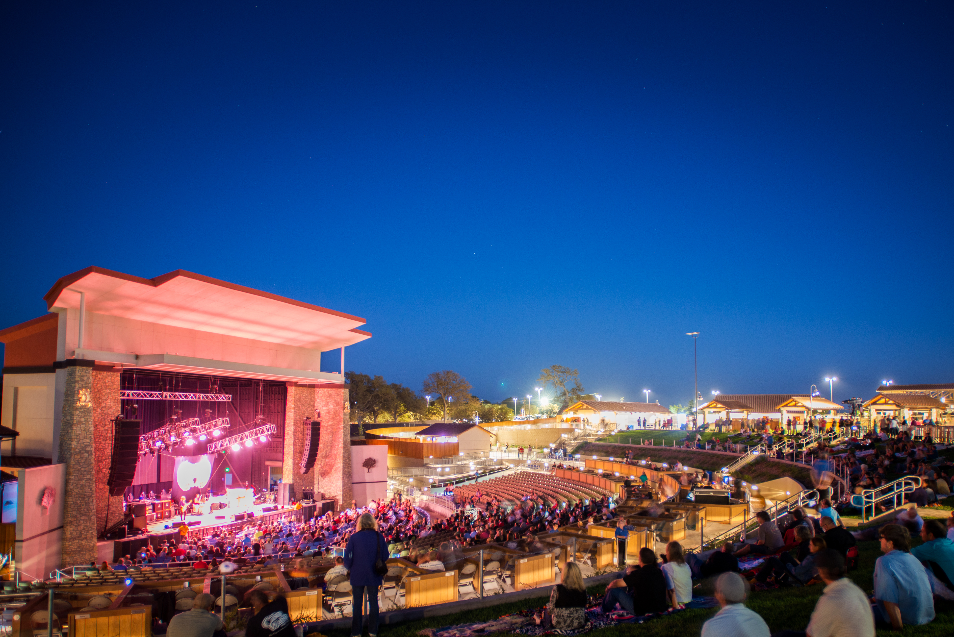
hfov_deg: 78.4
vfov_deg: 56.7
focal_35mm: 22
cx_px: 521
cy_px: 391
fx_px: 583
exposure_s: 4
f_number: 2.8
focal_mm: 17
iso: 200
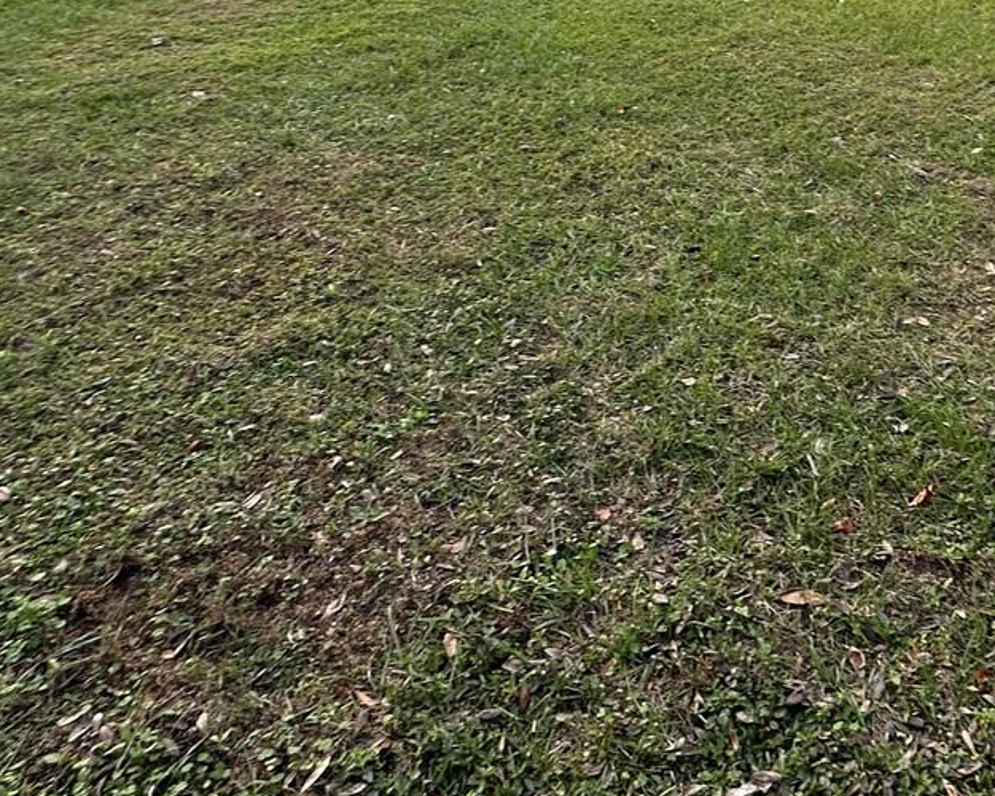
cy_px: -59
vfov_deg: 36.4
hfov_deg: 49.5
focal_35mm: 35
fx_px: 1031
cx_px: 742
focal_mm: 2.22
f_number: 2.2
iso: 40
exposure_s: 1/116
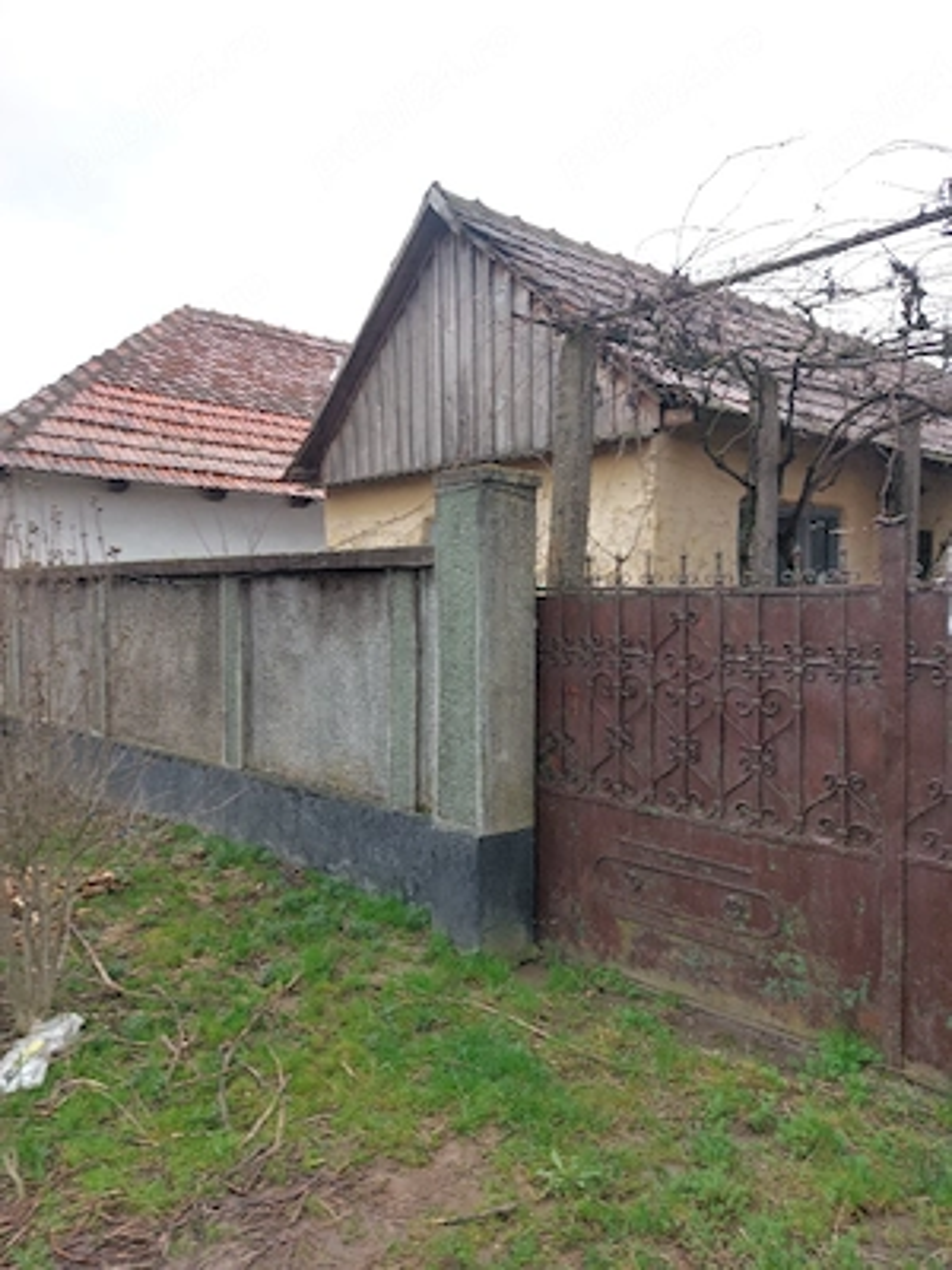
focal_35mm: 25
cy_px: 635
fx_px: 917
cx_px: 476
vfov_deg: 69.4
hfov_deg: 54.9
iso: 40
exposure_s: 1/100
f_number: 1.8
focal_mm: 5.23
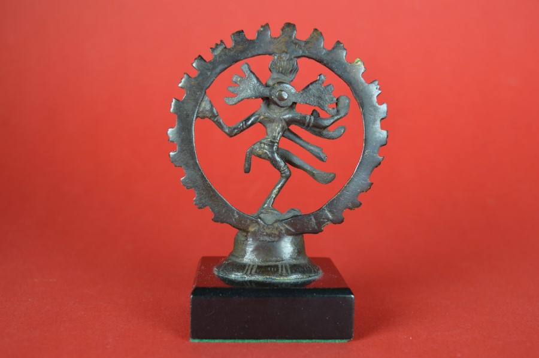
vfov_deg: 26.4
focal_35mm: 51
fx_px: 763
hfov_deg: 38.9
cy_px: 179
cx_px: 270
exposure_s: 1/125
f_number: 6.3
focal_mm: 34
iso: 100
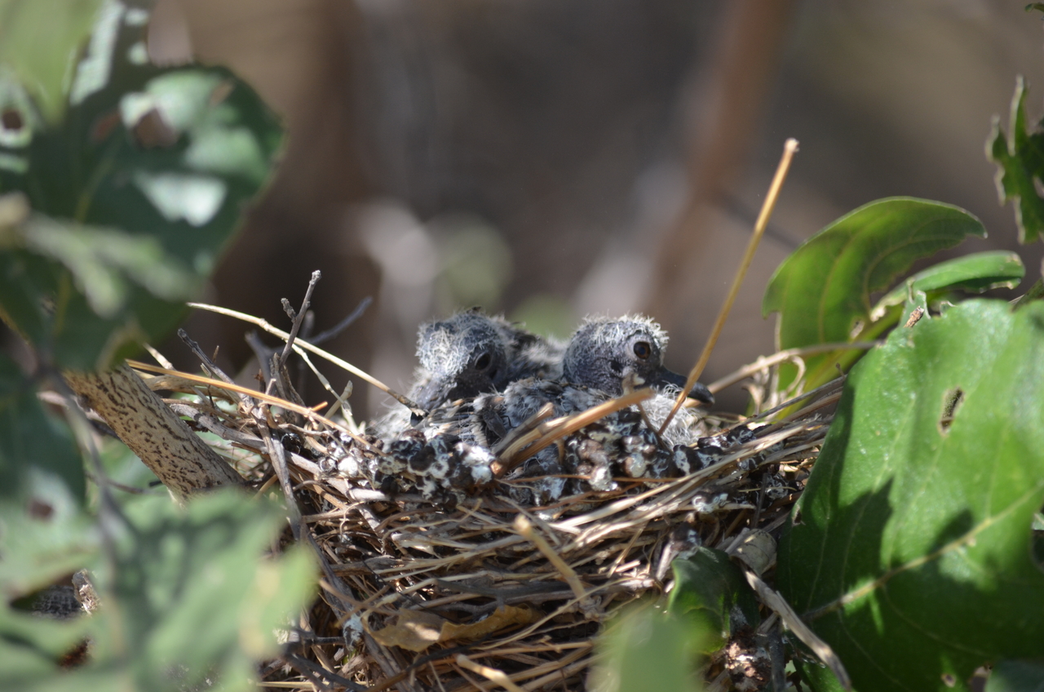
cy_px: 346
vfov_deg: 3.0
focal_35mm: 450
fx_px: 13024
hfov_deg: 4.6
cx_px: 522
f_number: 5.6
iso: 360
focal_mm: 300
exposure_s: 1/500
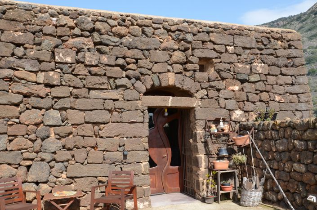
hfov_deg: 53.2
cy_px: 105
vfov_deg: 36.7
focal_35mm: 36
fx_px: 316
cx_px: 158
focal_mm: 24
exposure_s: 1/250
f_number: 8
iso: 160
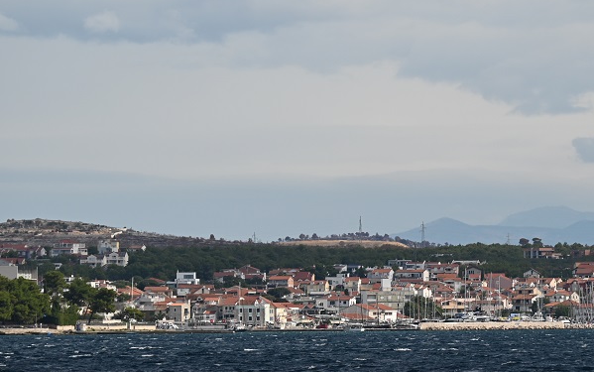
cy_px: 188
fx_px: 6446
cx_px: 438
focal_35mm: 398
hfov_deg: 5.3
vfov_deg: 3.3
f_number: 5.6
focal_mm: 180
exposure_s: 1/1000
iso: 100
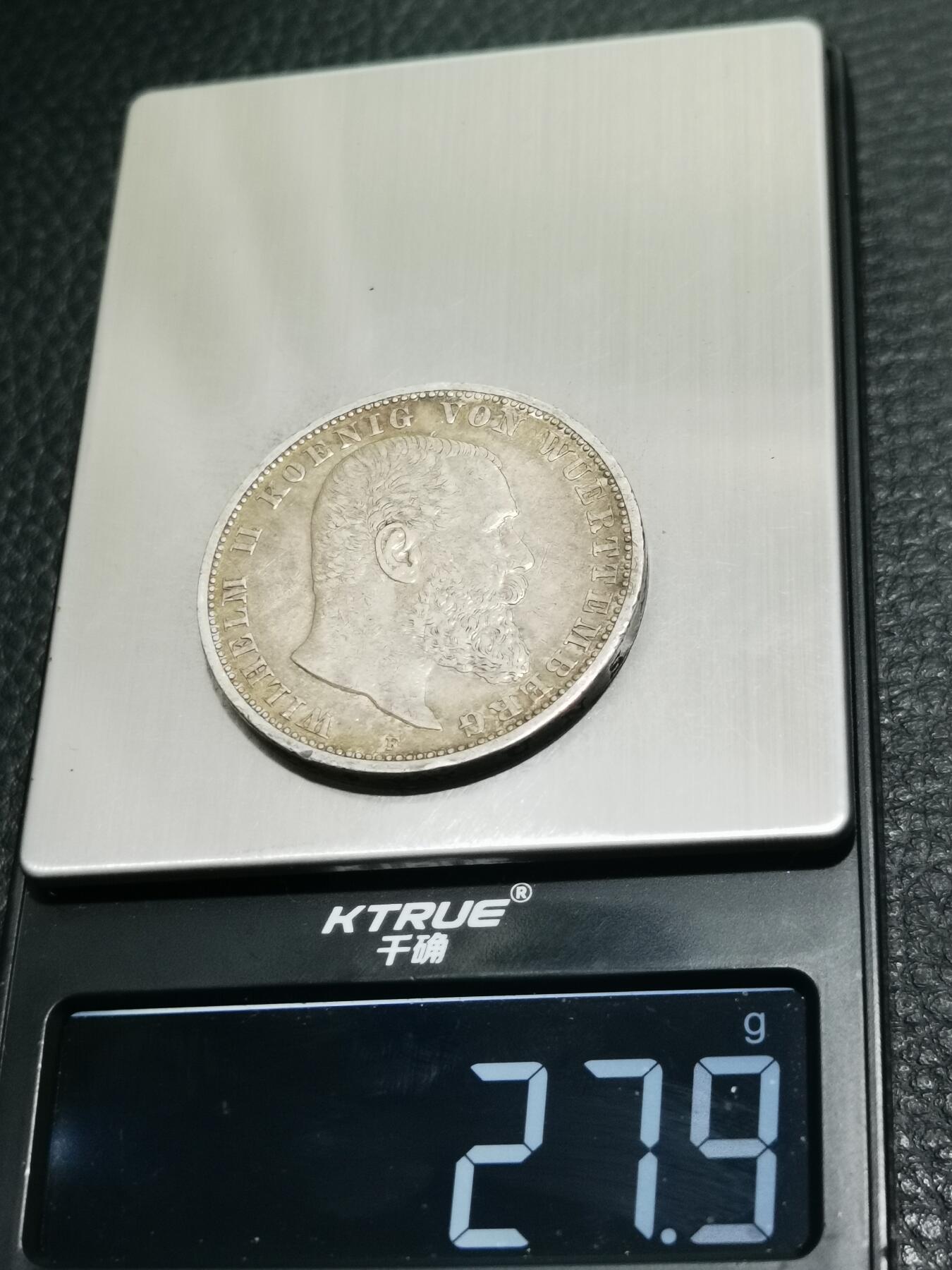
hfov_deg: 23.7
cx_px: 476
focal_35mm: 62
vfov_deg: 31.2
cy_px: 635
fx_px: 2273
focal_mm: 6.67
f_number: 1.9
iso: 200
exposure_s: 1/100
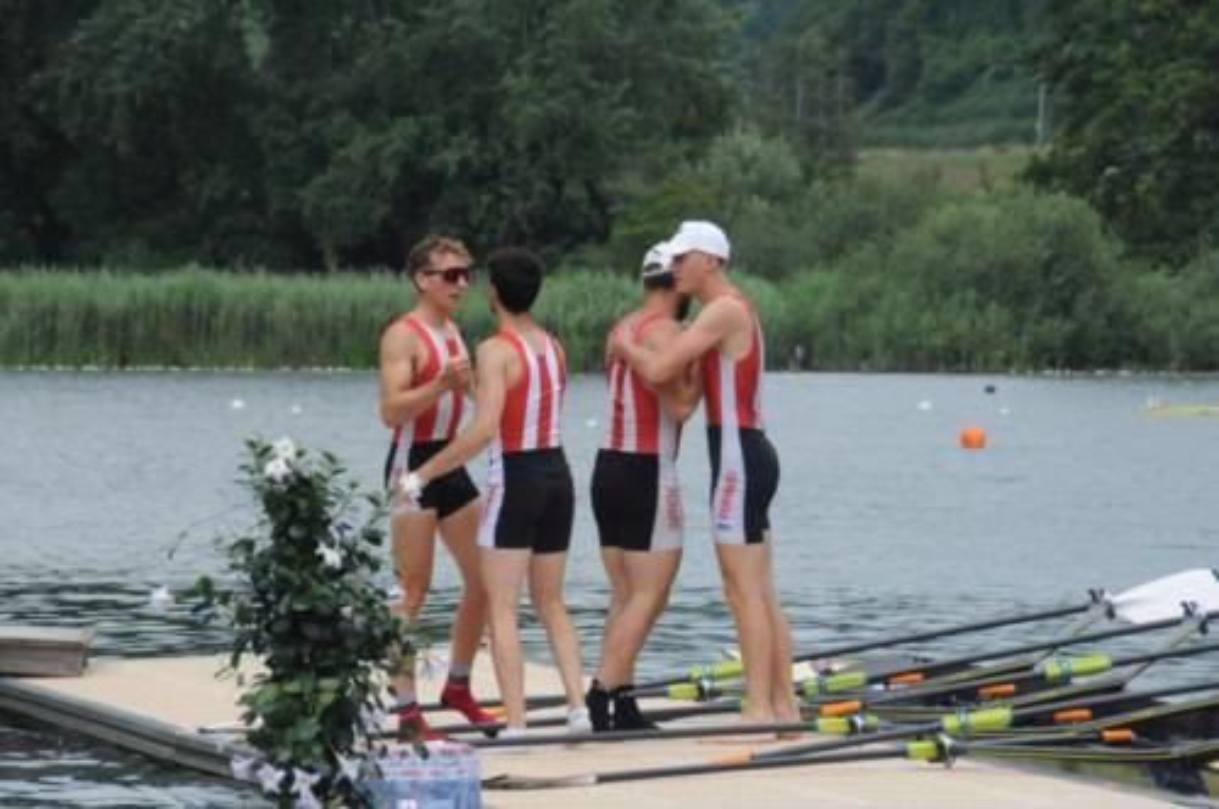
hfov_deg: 6.9
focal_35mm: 300
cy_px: 404
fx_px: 10145
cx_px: 610
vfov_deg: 4.6
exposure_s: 1/500
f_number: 11
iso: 800
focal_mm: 200
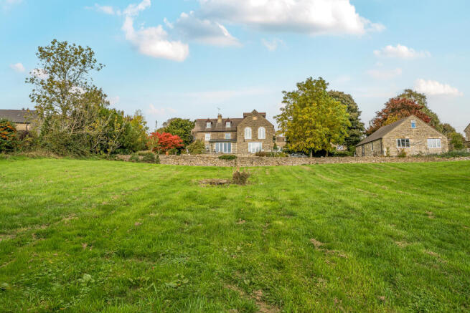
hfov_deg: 81.2
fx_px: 274
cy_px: 156
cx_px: 235
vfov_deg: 59.5
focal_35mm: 21
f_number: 8
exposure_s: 1/640
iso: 400
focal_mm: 14
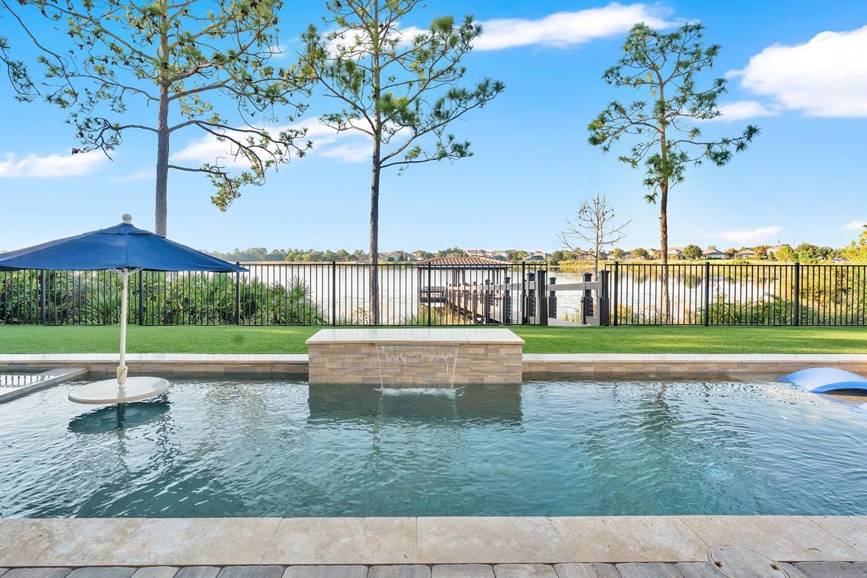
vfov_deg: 70.4
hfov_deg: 93.2
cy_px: 277
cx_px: 455
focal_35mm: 17
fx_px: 409
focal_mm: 16
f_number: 8
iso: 100
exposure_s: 1/125
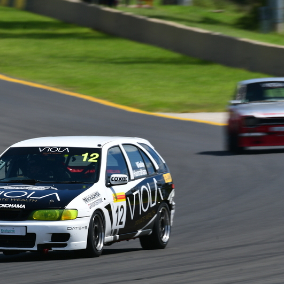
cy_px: 142
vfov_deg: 2.2
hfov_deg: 2.2
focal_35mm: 807
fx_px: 7491
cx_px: 139
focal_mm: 420
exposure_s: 1/125
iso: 100
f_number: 14
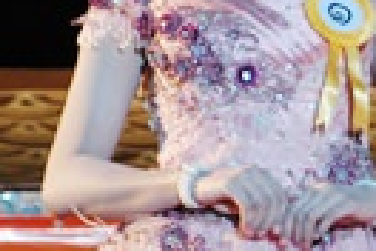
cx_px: 678
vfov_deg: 2.4
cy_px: 134
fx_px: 5974
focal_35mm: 572
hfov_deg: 3.6
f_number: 5.3
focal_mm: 92
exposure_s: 1/80
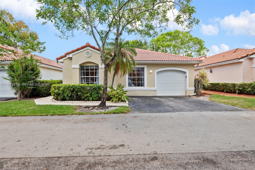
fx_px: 135
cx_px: 128
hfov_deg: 86.9
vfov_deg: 64.6
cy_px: 85
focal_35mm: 19
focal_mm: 19
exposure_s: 1/160
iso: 200
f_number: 8
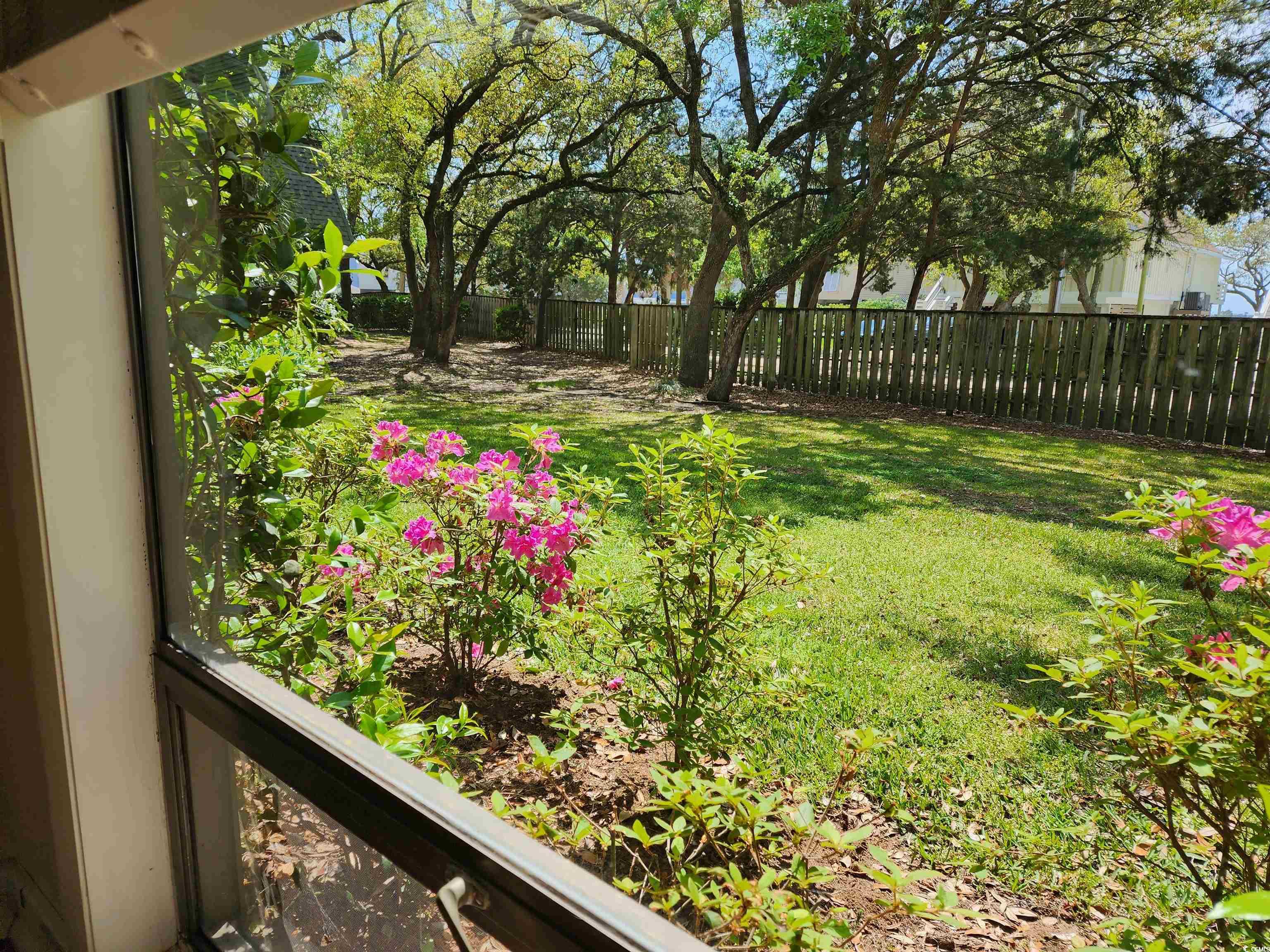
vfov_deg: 58.9
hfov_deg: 73.9
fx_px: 844
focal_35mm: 23
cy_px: 476
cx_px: 635
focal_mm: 6.4
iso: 12
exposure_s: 1/414
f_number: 1.8
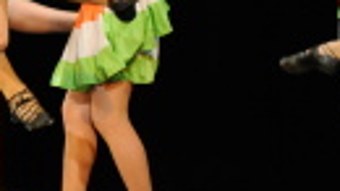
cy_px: -98
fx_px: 2613
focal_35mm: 290
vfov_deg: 4.2
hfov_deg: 7.4
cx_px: -42
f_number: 3.2
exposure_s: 1/320
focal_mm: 80
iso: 2000
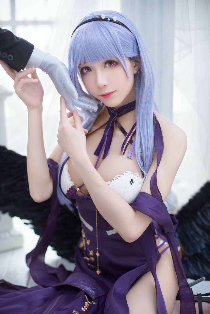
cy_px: 157
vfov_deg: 39.6
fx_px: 437
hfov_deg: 27.0
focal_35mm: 50
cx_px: 105
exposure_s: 1/200
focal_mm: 50
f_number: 2.5
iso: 200
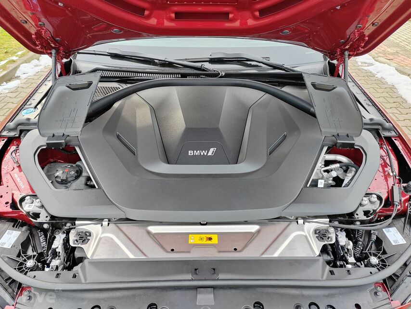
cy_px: 154
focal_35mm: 27
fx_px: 321
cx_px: 206
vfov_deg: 51.4
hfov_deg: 65.3
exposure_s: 1/170
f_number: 1.9
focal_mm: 5.52
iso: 100
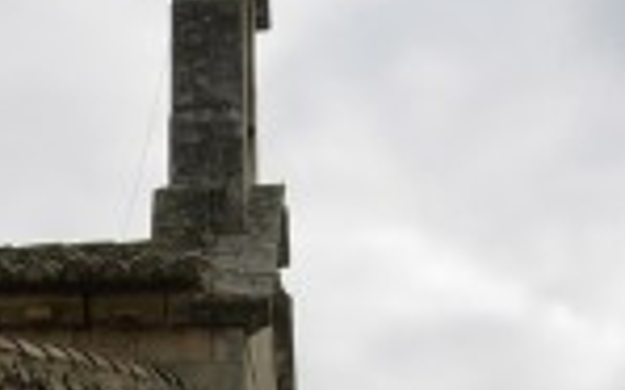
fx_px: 2213
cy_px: 675
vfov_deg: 9.6
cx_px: 59
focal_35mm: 130
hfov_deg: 15.9
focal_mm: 7.8
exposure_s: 1/470
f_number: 4.8
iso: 64
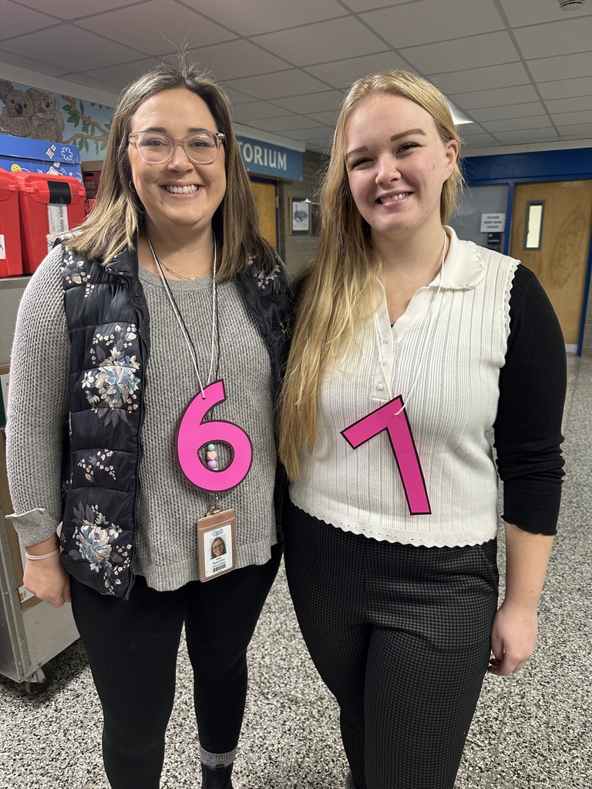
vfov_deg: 71.6
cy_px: 394
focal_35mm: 24
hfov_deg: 56.8
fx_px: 547
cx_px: 296
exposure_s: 1/60
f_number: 1.78
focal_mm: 6.86
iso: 125
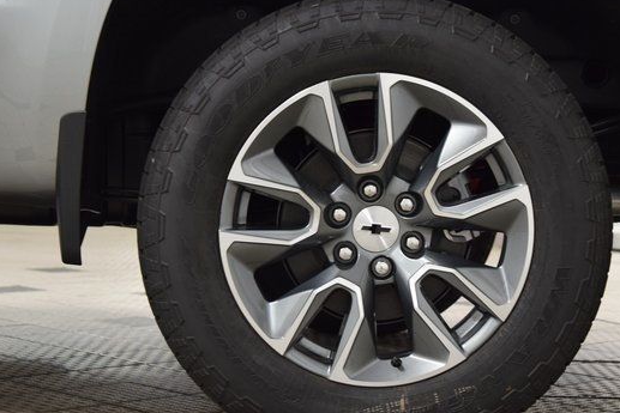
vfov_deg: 16.3
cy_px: 228
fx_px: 1440
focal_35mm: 84
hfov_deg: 24.2
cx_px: 378
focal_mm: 45
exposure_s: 1/60
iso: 1600
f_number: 4.5
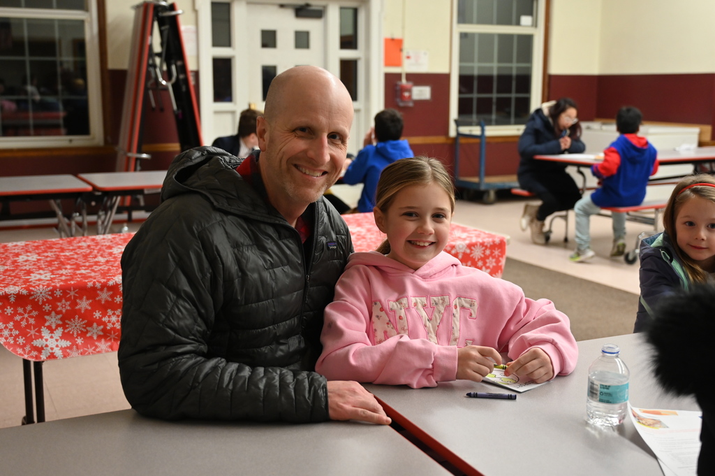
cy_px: 238
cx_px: 358
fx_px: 833
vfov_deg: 31.8
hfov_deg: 46.4
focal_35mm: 42
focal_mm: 42
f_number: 4
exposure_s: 1/125
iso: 2500
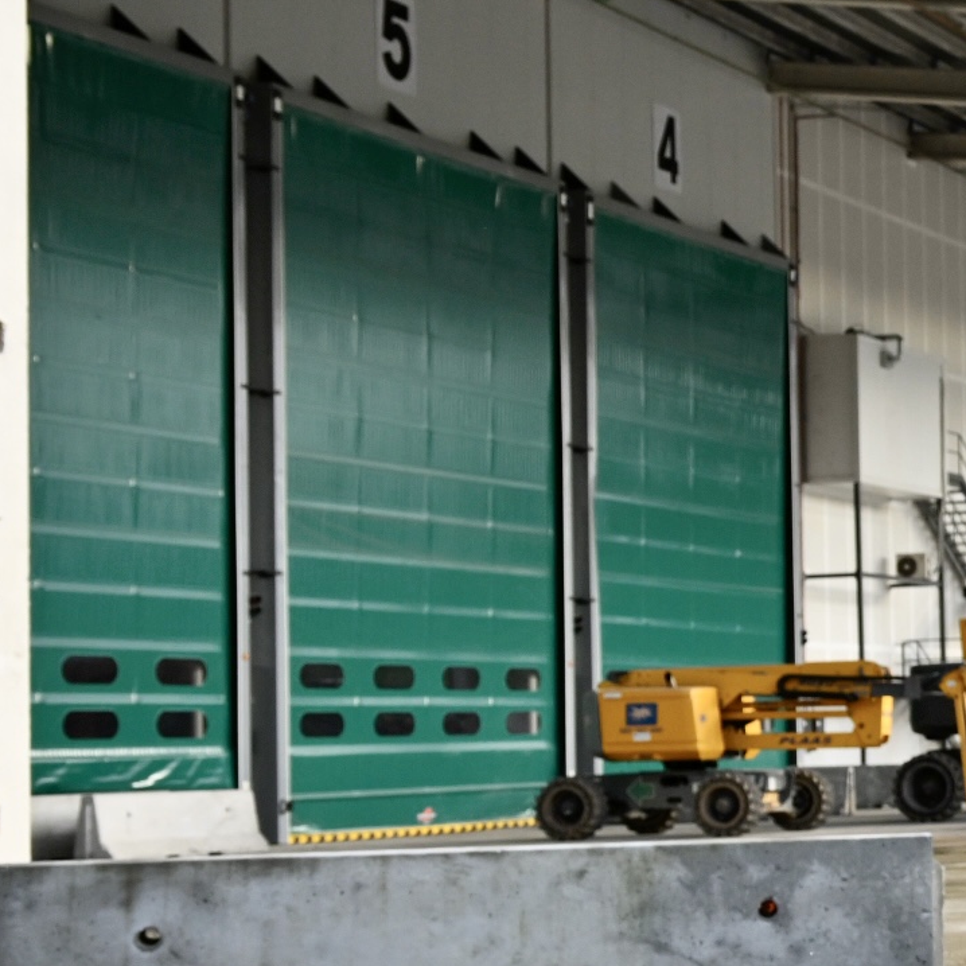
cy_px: 624
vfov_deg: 18.8
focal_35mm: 92
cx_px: 2021
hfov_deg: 14.9
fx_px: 2905
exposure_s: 1/400
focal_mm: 24
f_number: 4.5
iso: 640
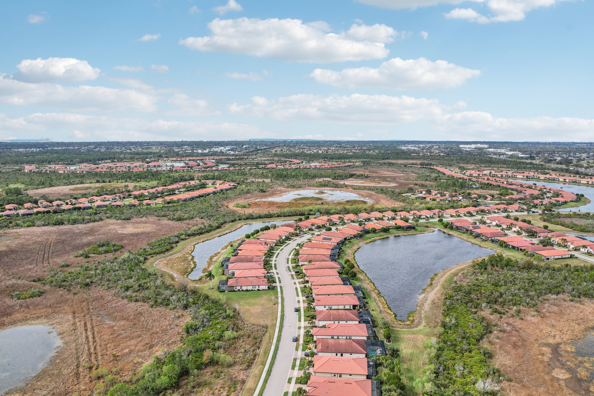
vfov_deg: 53.1
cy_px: 205
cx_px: 313
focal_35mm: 24
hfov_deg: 73.7
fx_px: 396
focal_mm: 8.4
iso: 120
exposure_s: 1/2500
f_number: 2.8
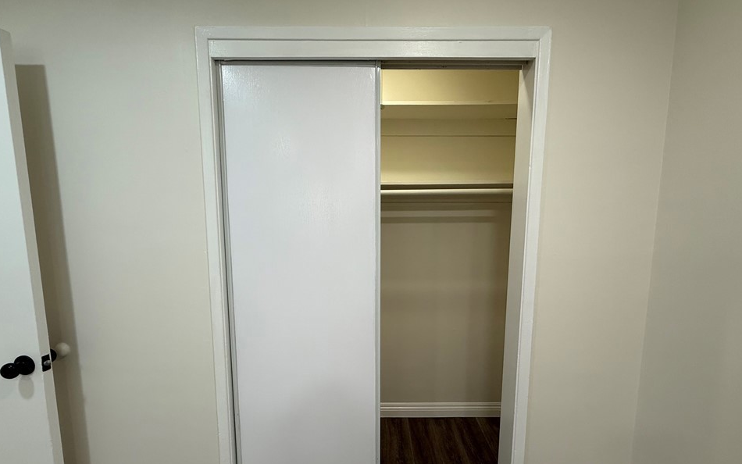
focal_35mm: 16
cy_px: 262
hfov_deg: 97.8
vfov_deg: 71.0
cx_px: 378
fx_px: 324
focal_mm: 2.22
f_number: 2.2
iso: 160
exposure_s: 1/120
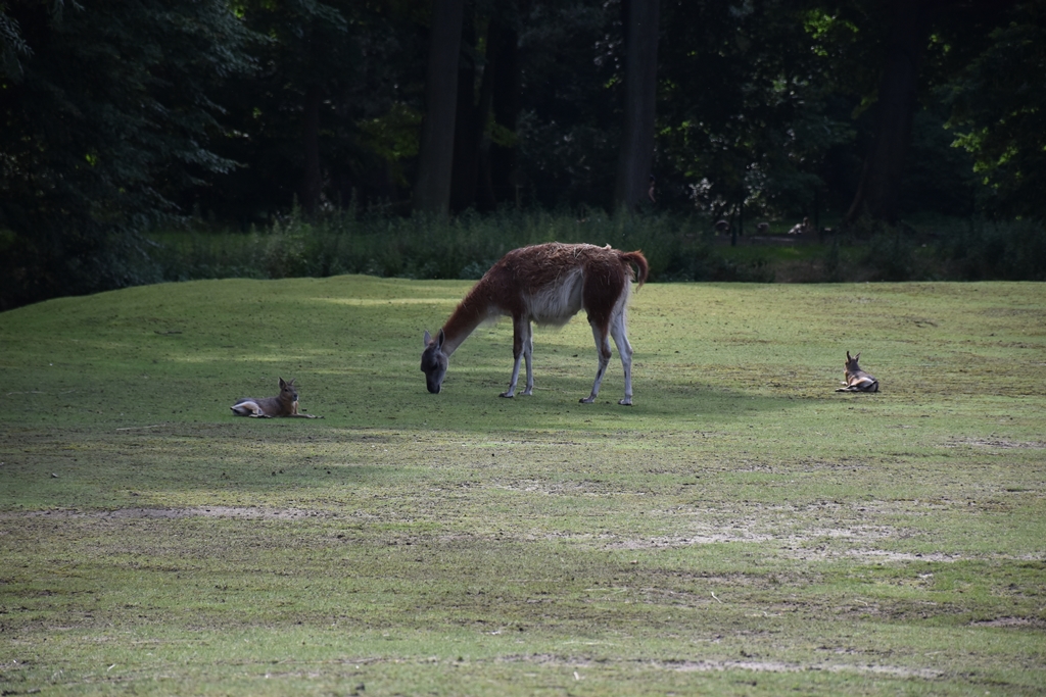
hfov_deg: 9.8
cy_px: 348
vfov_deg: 6.5
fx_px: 6102
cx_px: 523
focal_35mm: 210
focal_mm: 140
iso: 400
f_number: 5.6
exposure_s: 1/1250
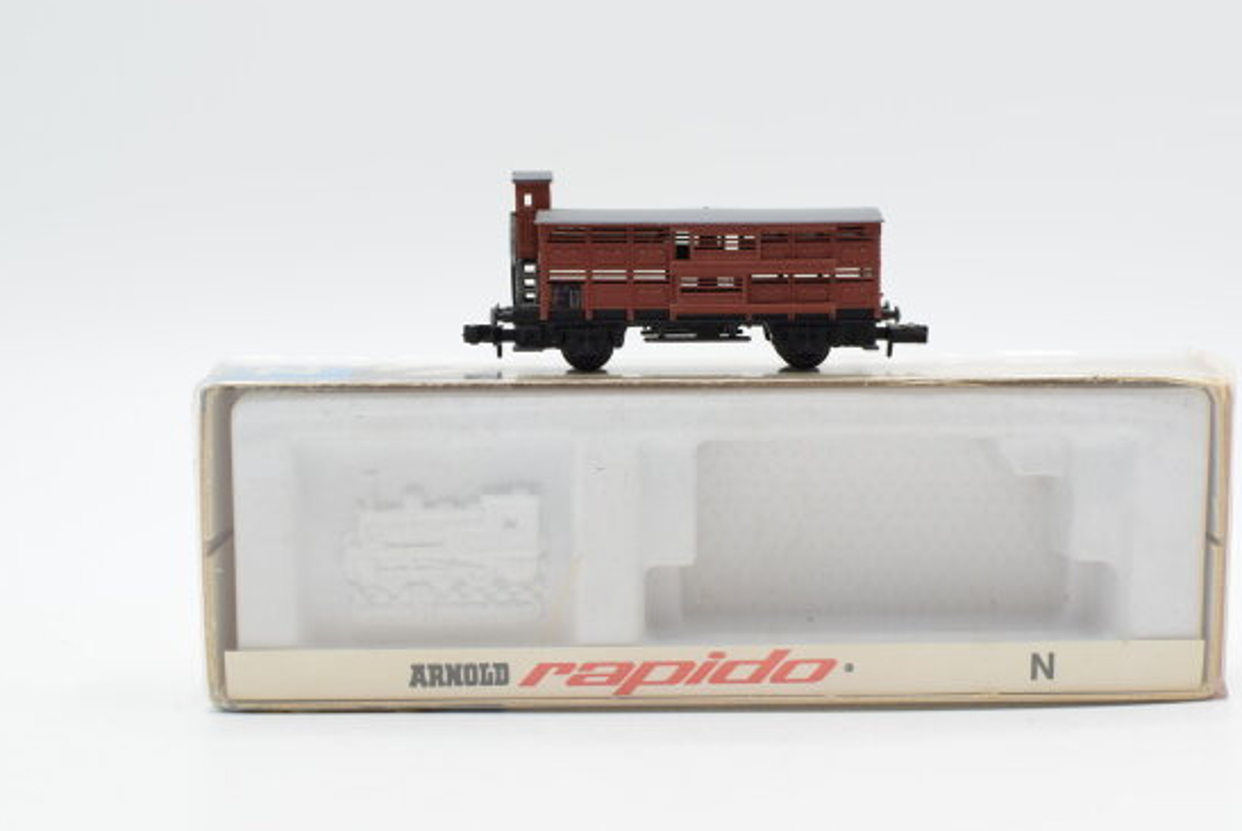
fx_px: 1987
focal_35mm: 58
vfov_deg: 23.6
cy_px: 442
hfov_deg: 34.7
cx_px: 670
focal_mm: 35
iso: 640
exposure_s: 1/250
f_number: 8
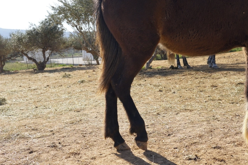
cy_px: 82
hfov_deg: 43.6
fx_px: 310
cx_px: 124
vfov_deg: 29.9
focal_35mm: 45
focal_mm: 30
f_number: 5
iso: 100
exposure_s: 1/400
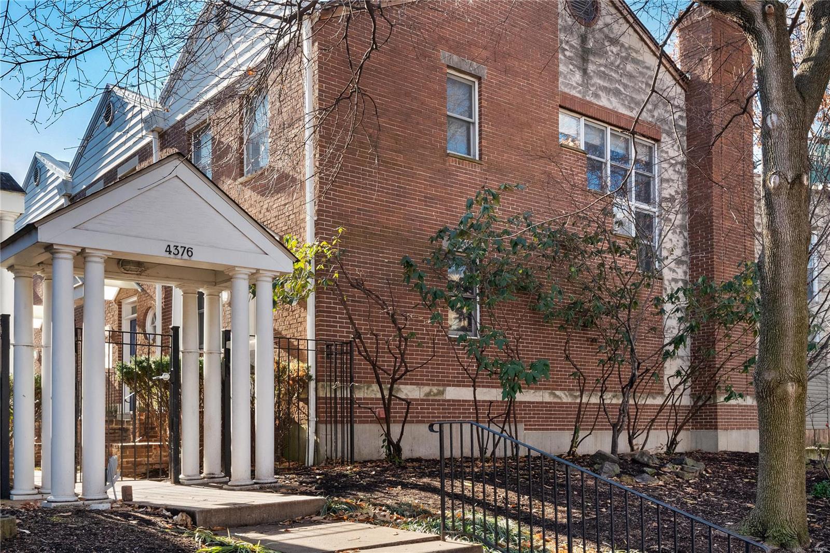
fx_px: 784
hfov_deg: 55.8
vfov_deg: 38.9
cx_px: 415
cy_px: 276
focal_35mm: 34
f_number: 8
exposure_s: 1/125
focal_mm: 17
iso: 400
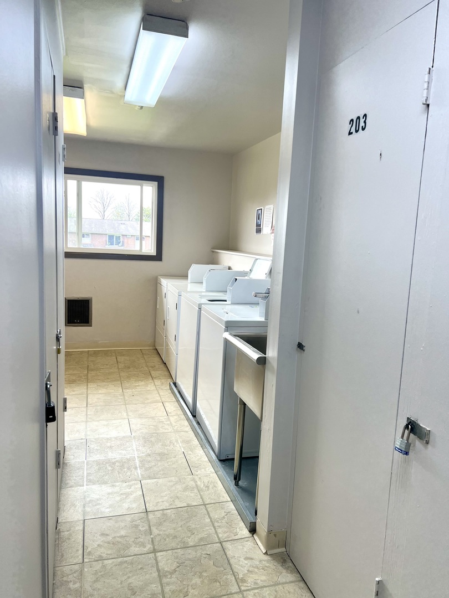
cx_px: 224
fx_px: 450
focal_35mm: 26
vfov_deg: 67.3
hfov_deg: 53.1
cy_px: 299
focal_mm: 5.7
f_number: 1.5
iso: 40
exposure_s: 1/165
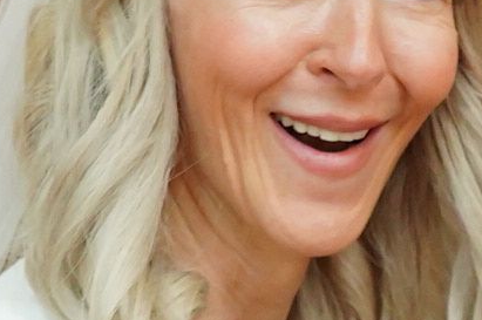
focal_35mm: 278
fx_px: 3718
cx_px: 520
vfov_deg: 4.9
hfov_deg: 7.4
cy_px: 561
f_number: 5
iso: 2000
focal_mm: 38
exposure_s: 1/200
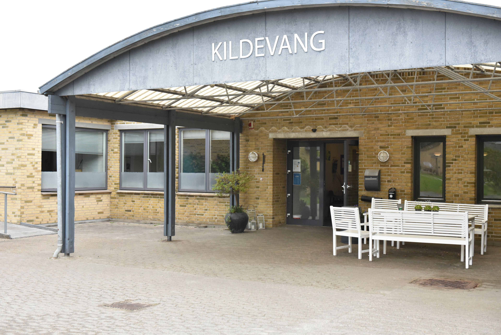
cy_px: 168
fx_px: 626
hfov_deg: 43.6
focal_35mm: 45
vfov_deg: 29.9
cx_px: 250
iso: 4000
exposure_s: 1/1250
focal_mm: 45
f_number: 6.3
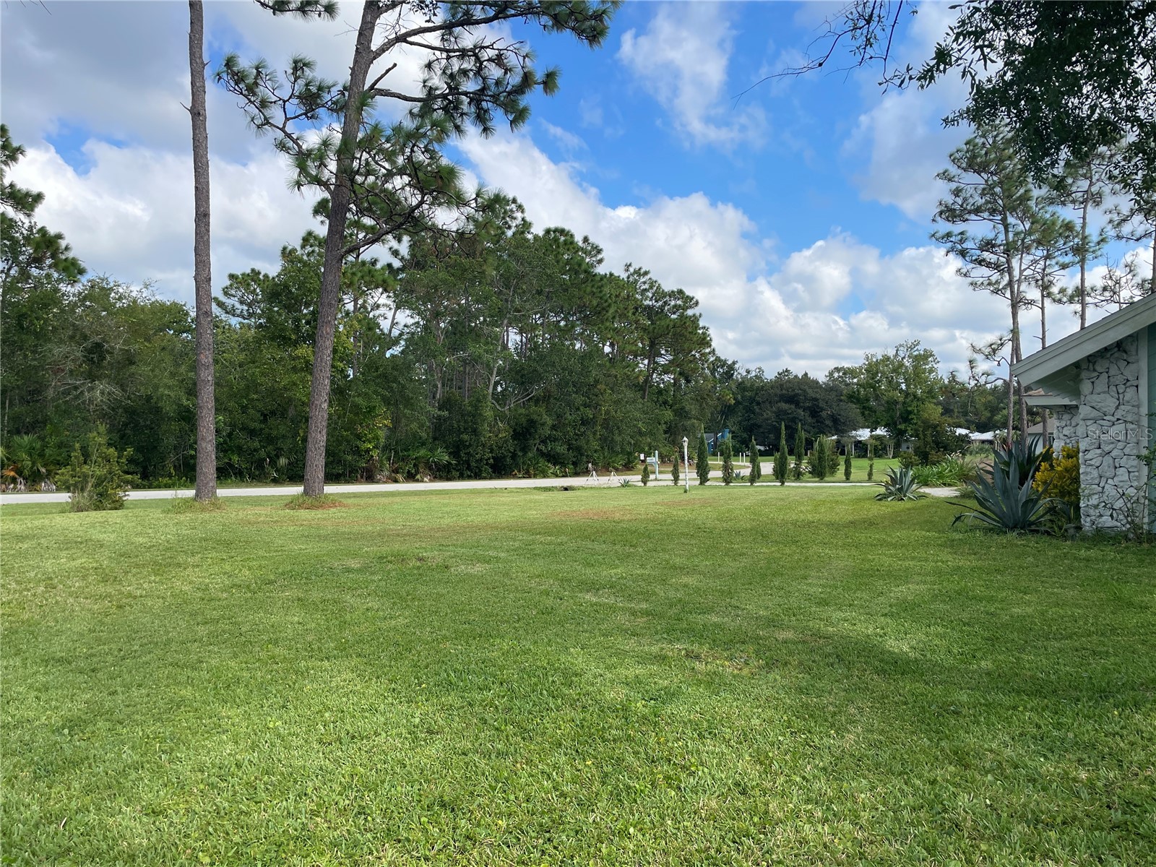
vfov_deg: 53.1
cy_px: 434
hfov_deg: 67.3
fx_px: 868
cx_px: 578
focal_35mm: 26
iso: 32
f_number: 1.6
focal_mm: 4.2
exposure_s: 1/2212
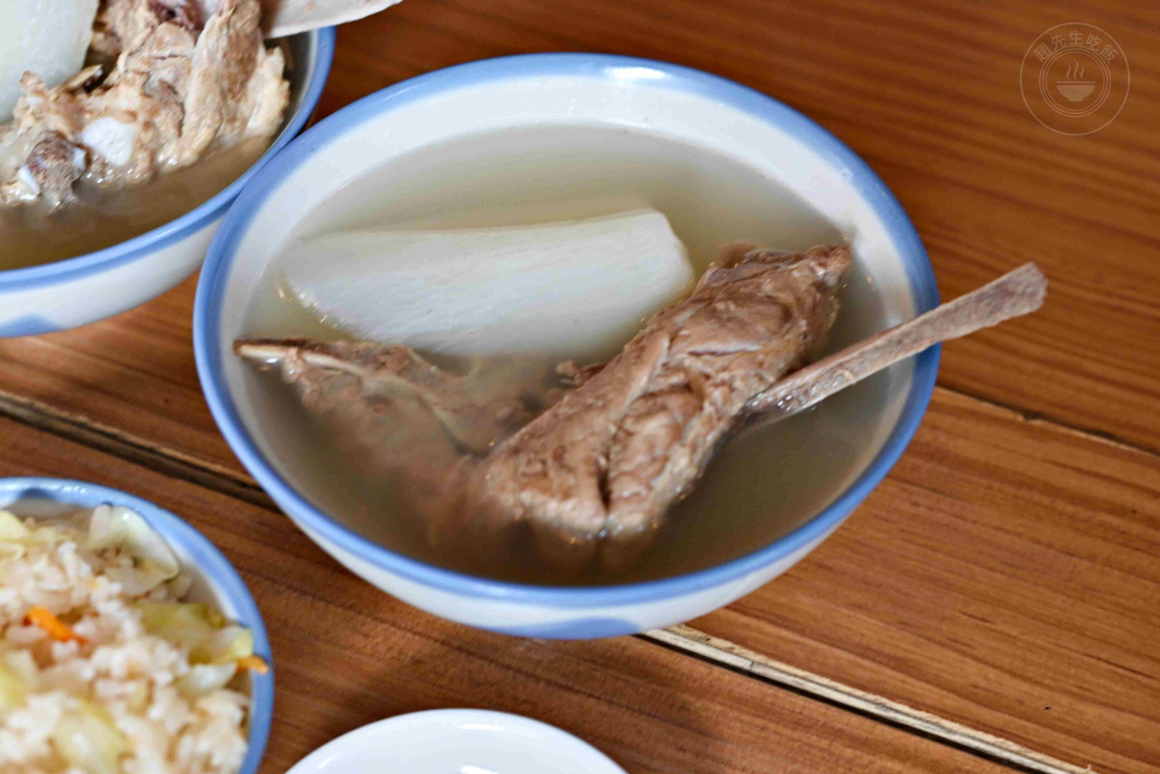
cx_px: 580
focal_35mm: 75
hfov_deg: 27.0
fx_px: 2417
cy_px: 387
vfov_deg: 18.2
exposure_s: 1/200
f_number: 3.2
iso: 250
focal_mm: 50
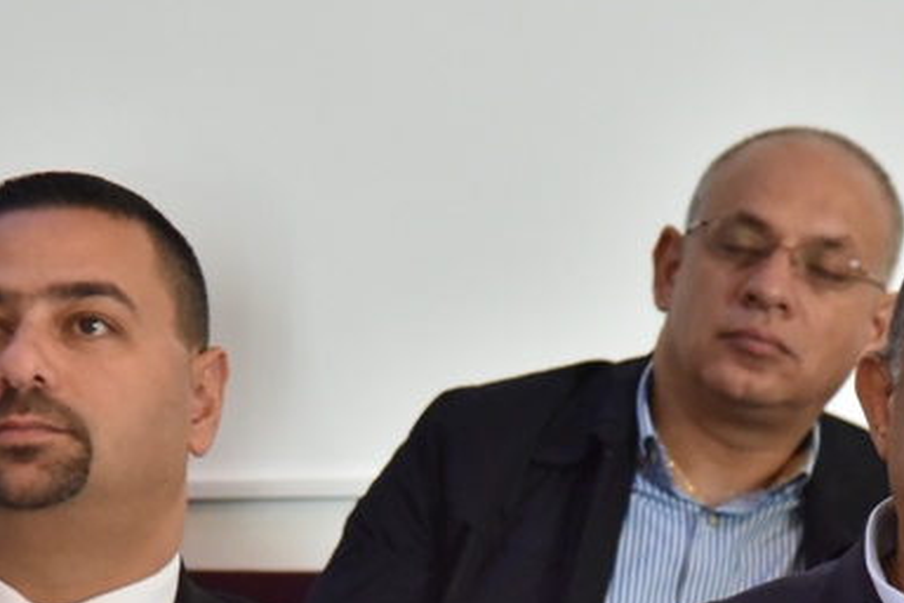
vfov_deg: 4.9
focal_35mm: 280
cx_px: 372
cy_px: 703
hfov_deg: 7.4
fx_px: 7031
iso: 2500
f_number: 5
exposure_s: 1/100
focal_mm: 105
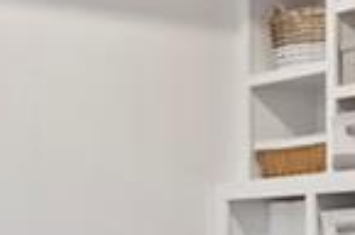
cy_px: 270
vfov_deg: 11.8
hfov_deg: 18.1
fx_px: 1112
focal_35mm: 113
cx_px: 125
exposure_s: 1/10
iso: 800
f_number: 7.1
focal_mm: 16
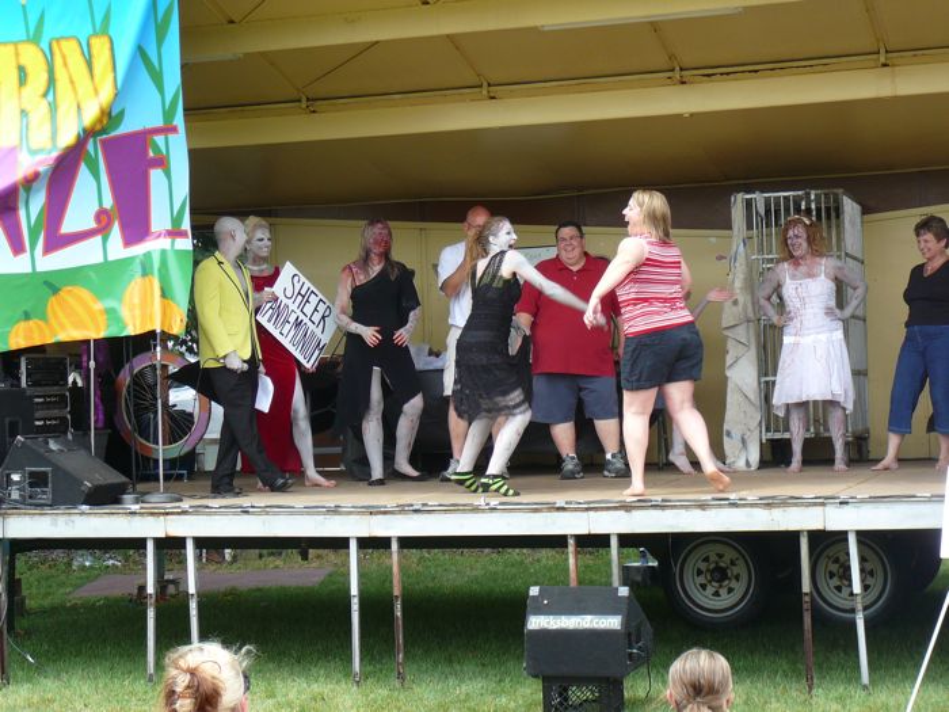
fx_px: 1946
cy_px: 356
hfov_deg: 27.4
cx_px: 474
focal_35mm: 71
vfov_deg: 20.7
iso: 80
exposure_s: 1/160
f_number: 3.7
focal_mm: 10.5
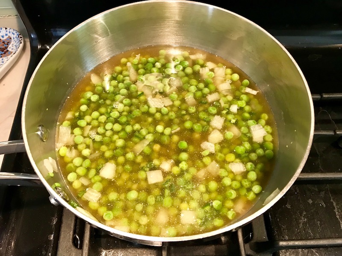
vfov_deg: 49.7
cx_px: 171
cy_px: 128
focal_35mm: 28
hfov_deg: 63.4
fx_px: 277
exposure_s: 1/15
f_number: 1.8
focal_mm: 3.99
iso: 50
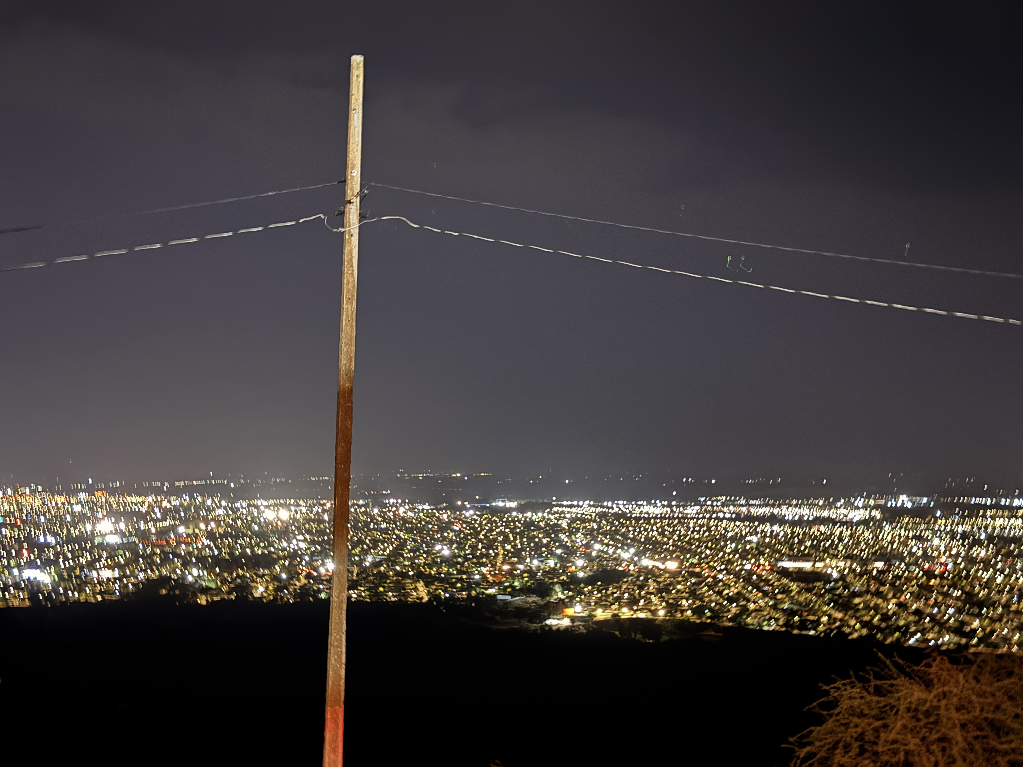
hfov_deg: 39.7
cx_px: 512
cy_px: 384
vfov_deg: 30.3
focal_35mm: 48
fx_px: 1419
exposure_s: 1/3
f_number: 1.78
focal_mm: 6.76
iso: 640
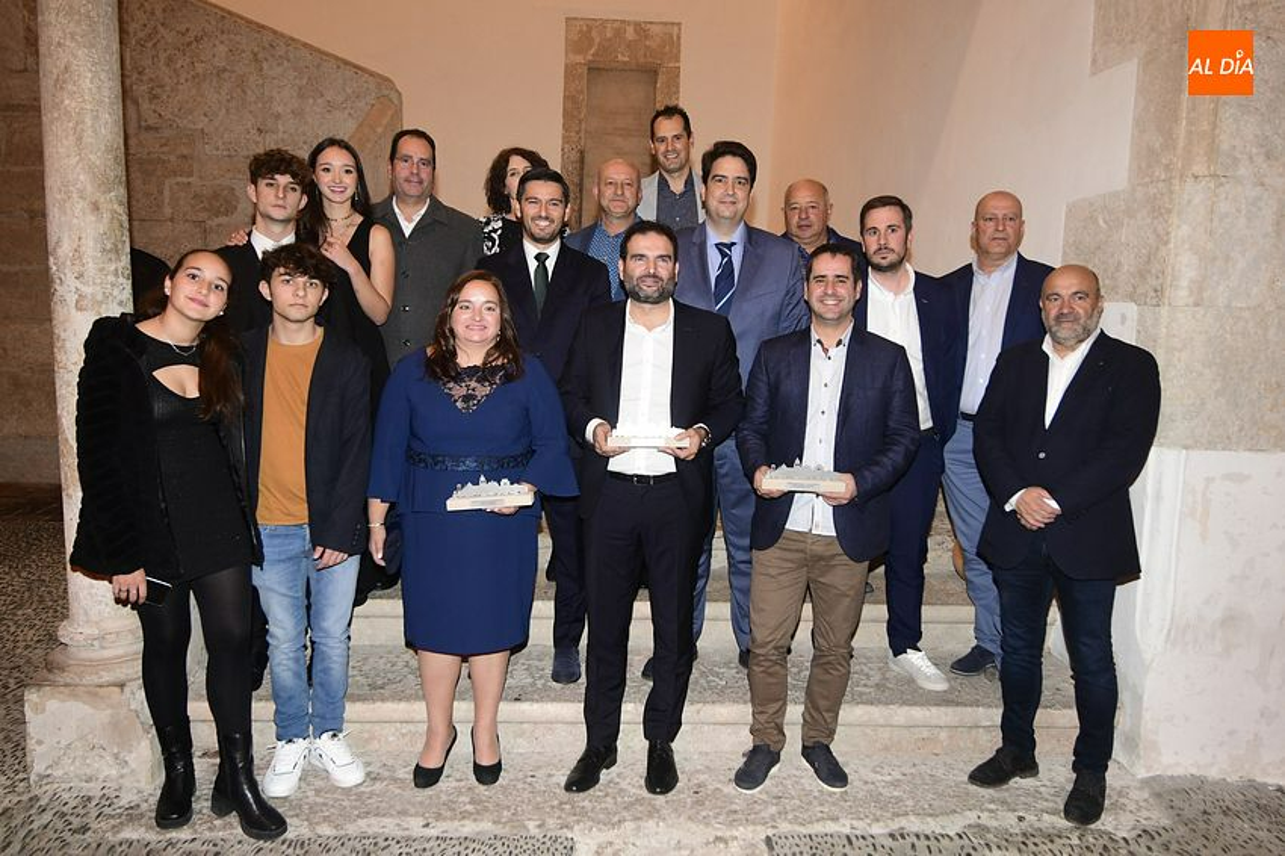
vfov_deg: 47.9
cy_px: 428
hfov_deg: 67.4
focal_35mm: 27
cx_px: 642
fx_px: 963
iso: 1600
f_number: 5
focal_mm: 18
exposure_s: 1/60
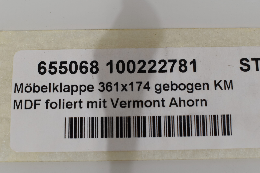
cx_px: 130
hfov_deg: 38.9
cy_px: 86
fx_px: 368
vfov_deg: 26.5
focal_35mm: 51
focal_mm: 34
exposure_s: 1/60
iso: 400
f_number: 8
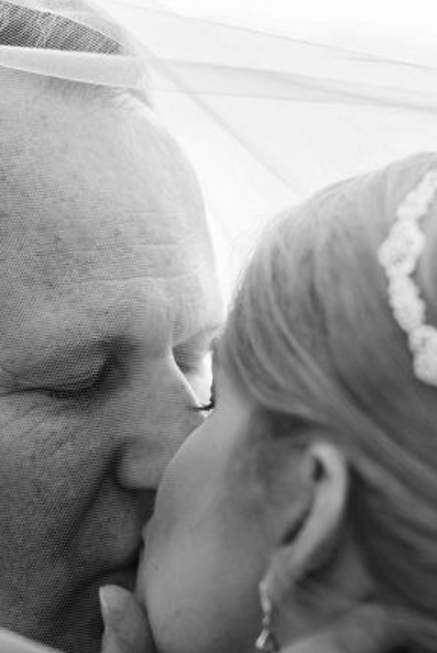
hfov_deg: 6.8
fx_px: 3672
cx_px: 231
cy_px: 355
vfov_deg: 10.2
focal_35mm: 202
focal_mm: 85
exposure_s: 1/800
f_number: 1.8
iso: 200
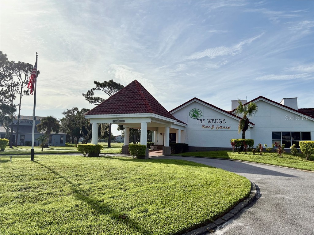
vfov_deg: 53.1
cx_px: 157
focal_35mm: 26
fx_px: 236
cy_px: 118
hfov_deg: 67.3
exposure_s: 1/10101
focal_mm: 5.96
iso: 50
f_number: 1.6
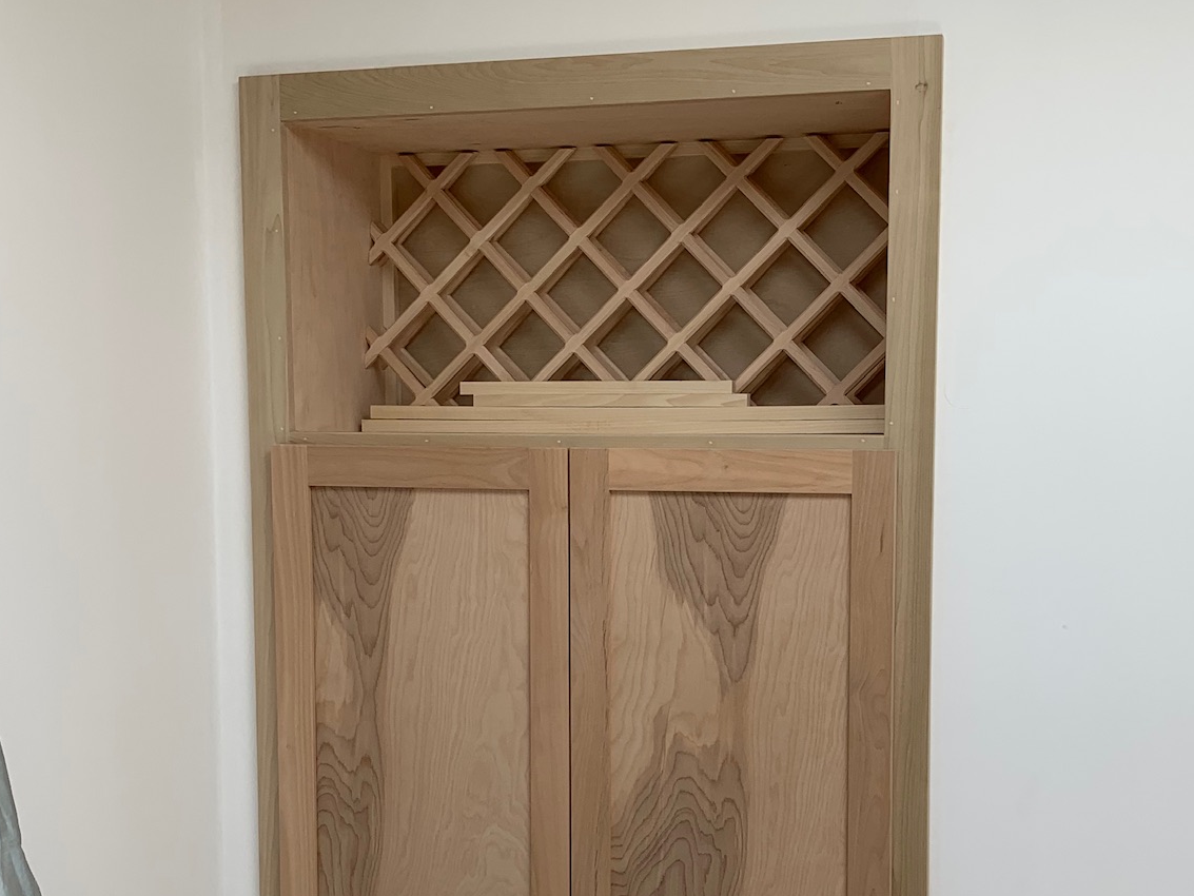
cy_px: 603
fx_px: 1621
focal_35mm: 47
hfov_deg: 40.4
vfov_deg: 30.6
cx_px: 665
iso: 25
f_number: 1.8
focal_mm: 4.25
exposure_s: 1/349
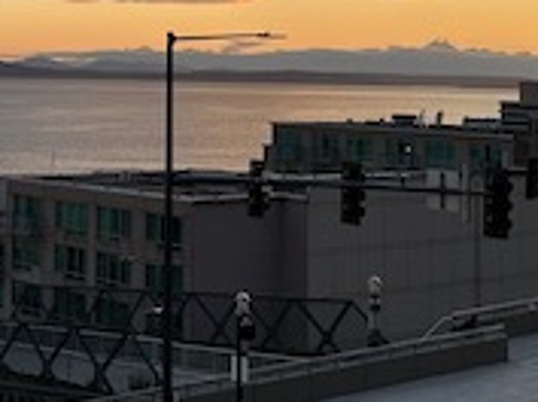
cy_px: -30
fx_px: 1349
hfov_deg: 22.2
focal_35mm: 87
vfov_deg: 16.4
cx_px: 100
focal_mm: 6.86
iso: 80
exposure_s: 1/1062
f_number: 1.78
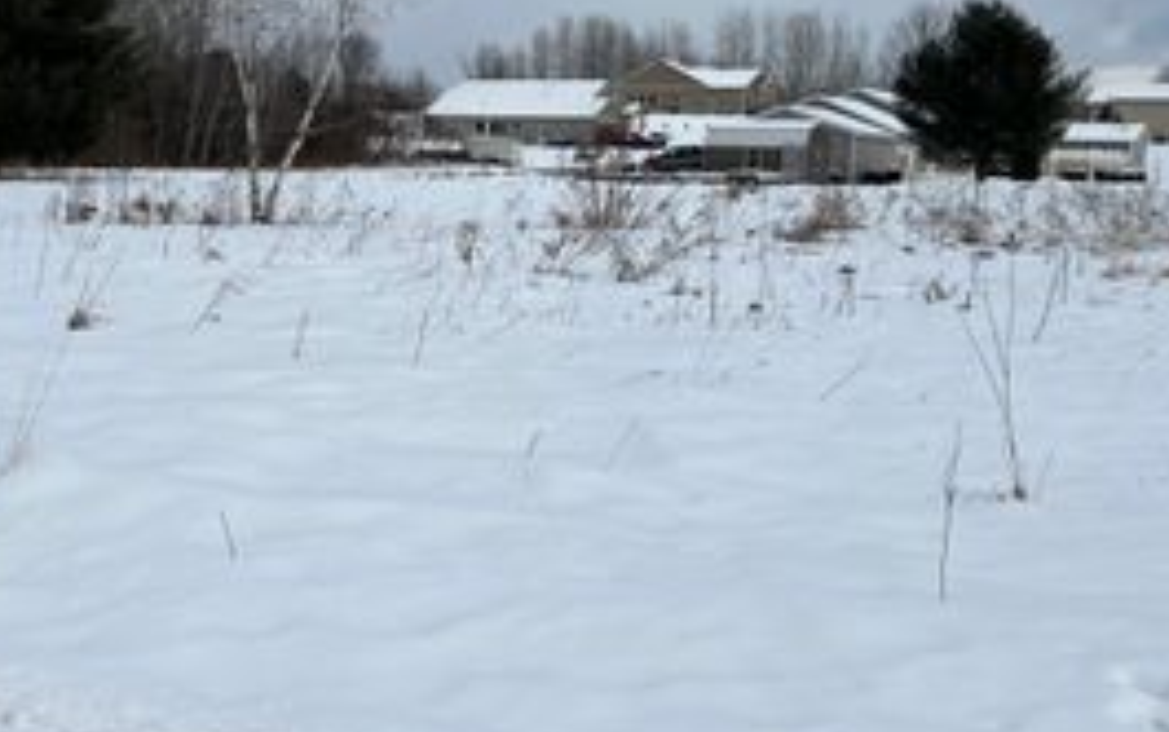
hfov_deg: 38.1
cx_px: 335
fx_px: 1658
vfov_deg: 24.8
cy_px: 280
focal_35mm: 52
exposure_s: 1/10309
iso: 50
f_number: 1.5
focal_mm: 5.7
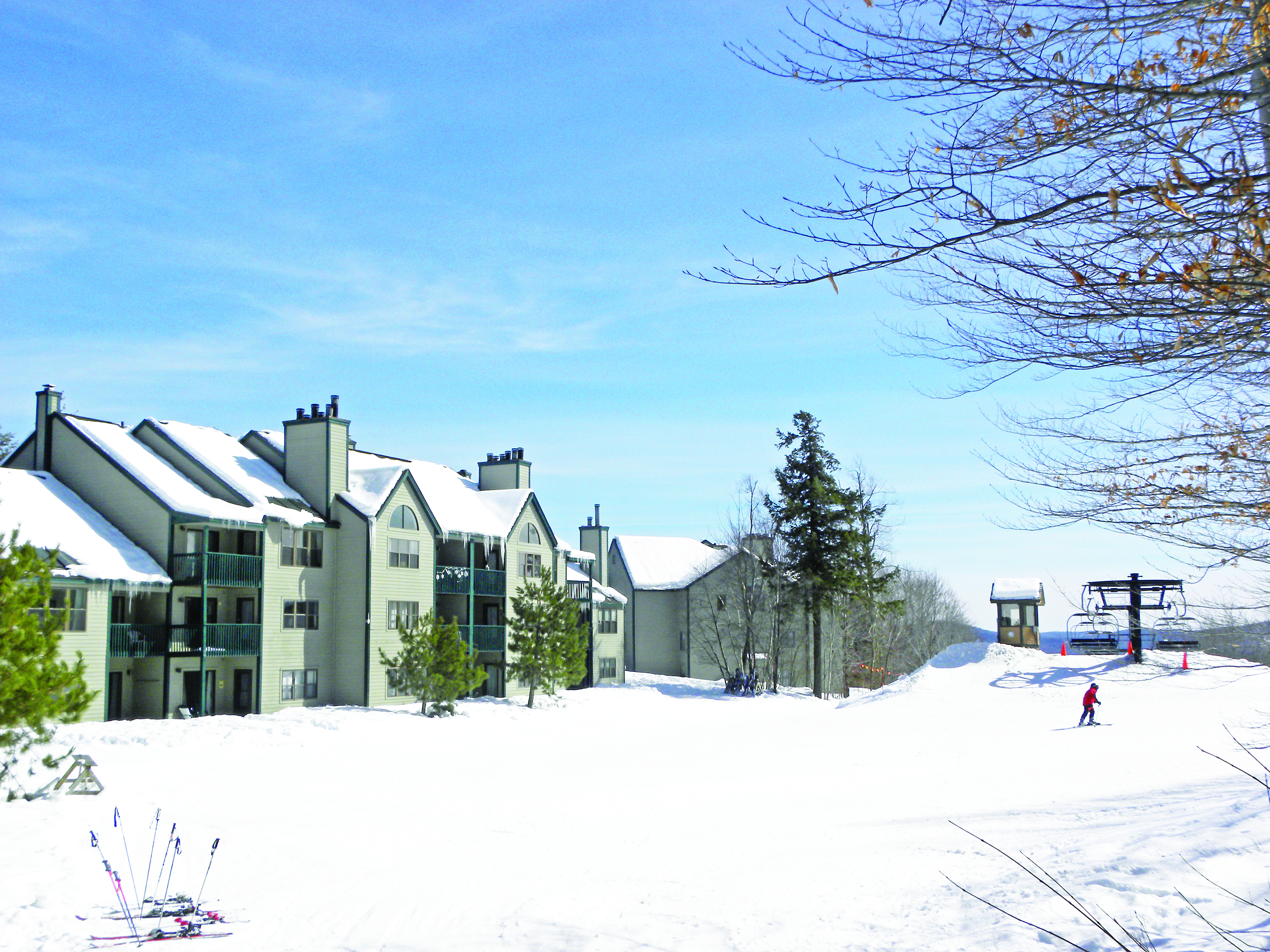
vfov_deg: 38.7
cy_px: 476
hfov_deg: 50.1
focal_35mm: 37
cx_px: 635
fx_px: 1357
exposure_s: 1/462
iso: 64
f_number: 7.1
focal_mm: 6.6
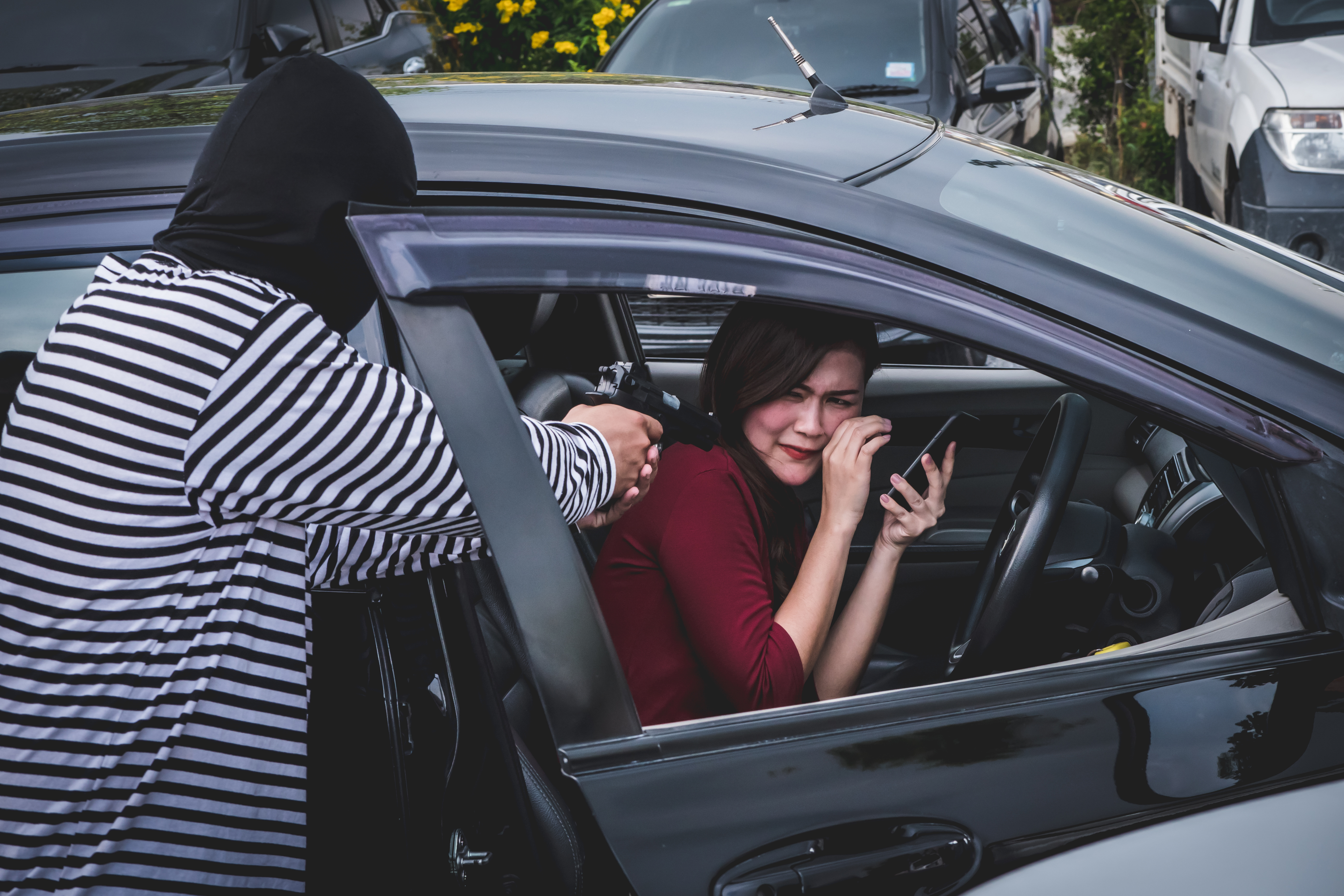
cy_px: 448
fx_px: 2688
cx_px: 672
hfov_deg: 28.1
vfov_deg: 18.9
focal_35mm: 72
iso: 400
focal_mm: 35
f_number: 6.3
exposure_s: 1/400
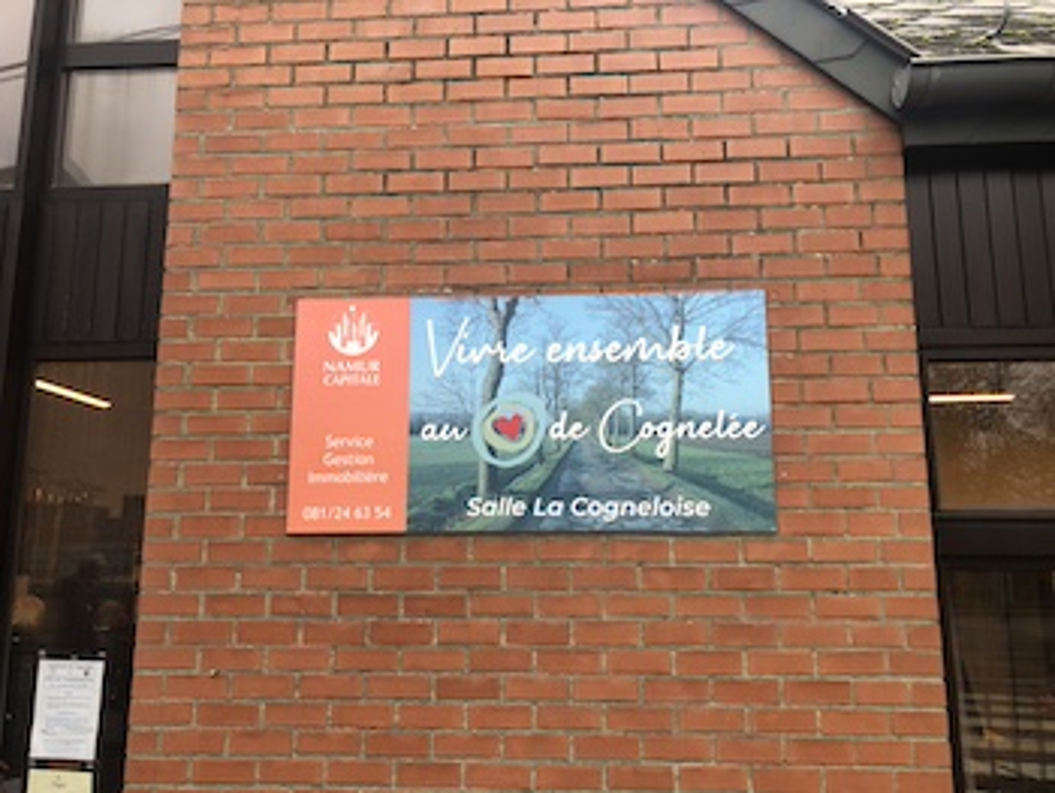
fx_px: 854
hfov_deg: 63.4
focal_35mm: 28
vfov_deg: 49.8
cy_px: 396
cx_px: 528
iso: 20
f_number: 1.8
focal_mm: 3.99
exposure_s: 1/102
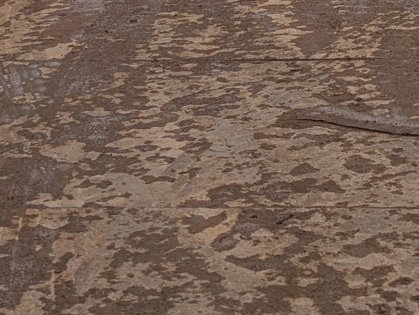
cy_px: -231
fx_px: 1297
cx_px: 427
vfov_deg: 12.7
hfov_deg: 17.9
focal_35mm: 107
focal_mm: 6.9
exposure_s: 1/845
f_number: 1.68
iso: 22
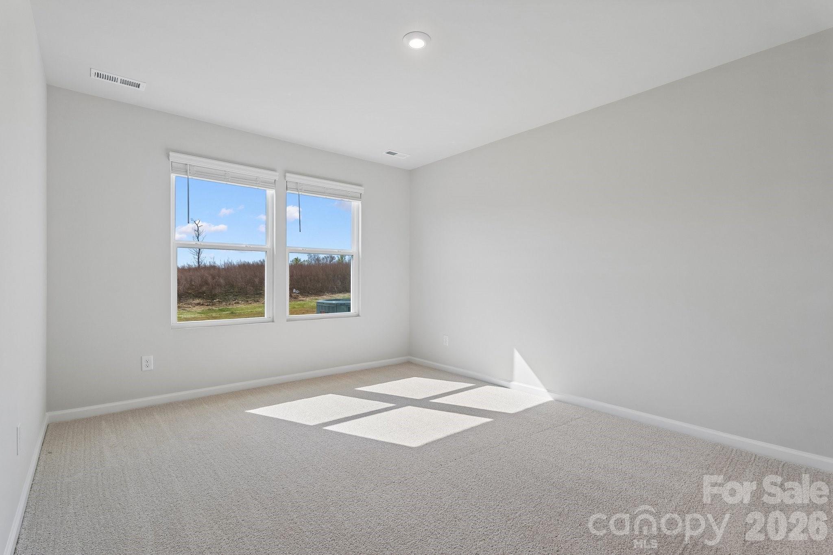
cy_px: 278
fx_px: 370
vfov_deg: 73.7
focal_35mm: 16
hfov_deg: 96.7
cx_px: 416
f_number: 8
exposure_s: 1/160
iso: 400
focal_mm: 16
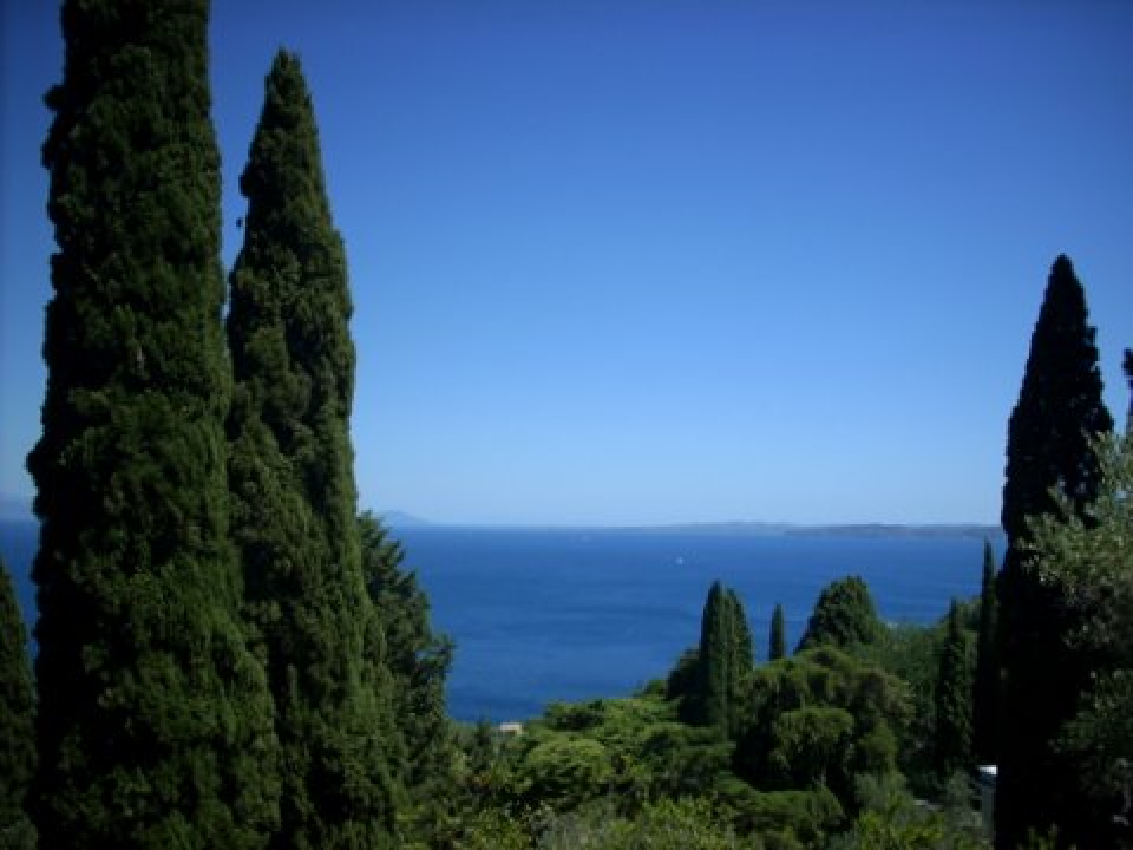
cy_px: 425
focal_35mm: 37
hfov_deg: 50.1
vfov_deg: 38.7
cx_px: 566
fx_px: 1211
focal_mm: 6.2
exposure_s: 1/354
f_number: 5.6
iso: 64
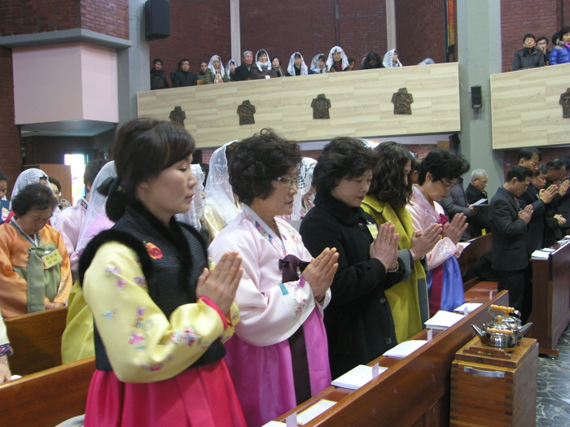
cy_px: 214
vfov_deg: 40.7
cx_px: 285
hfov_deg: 52.6
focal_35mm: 35
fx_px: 576
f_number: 2.2
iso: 100
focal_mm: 9
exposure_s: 1/8
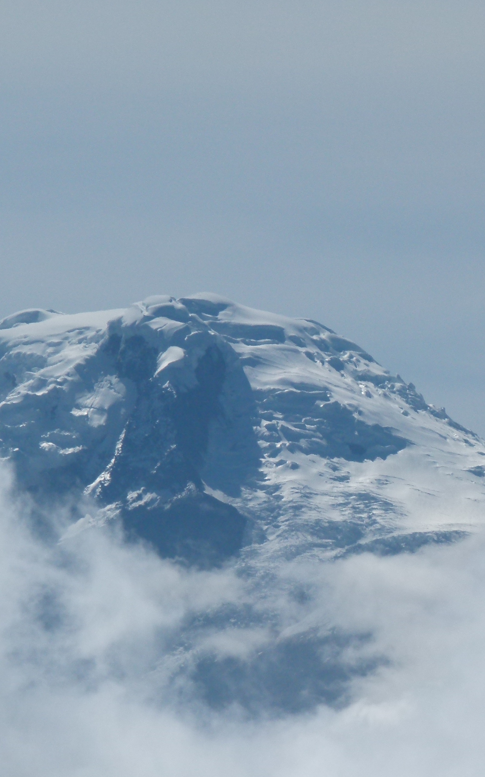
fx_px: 13767
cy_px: 404
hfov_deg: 2.0
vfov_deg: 3.2
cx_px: 278
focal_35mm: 651
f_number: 6.3
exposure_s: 1/2000
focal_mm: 72.6
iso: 100
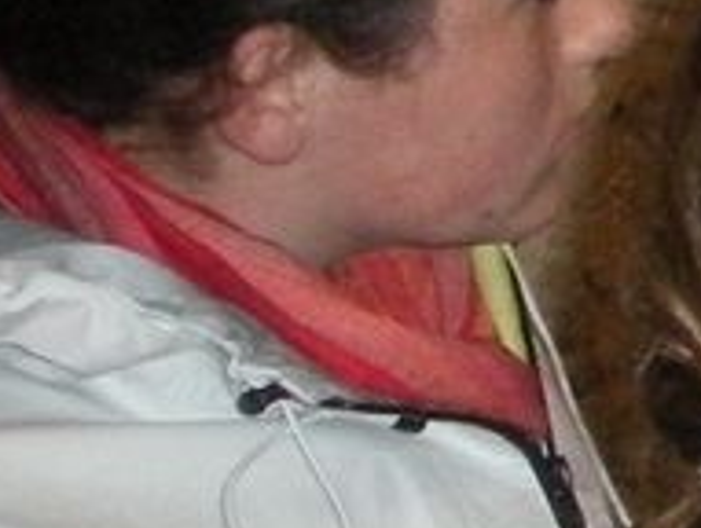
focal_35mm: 237
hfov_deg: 7.4
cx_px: 2107
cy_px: -106
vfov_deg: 6.3
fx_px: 4808
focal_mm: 6.3
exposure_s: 1/60
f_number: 3.5
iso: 400
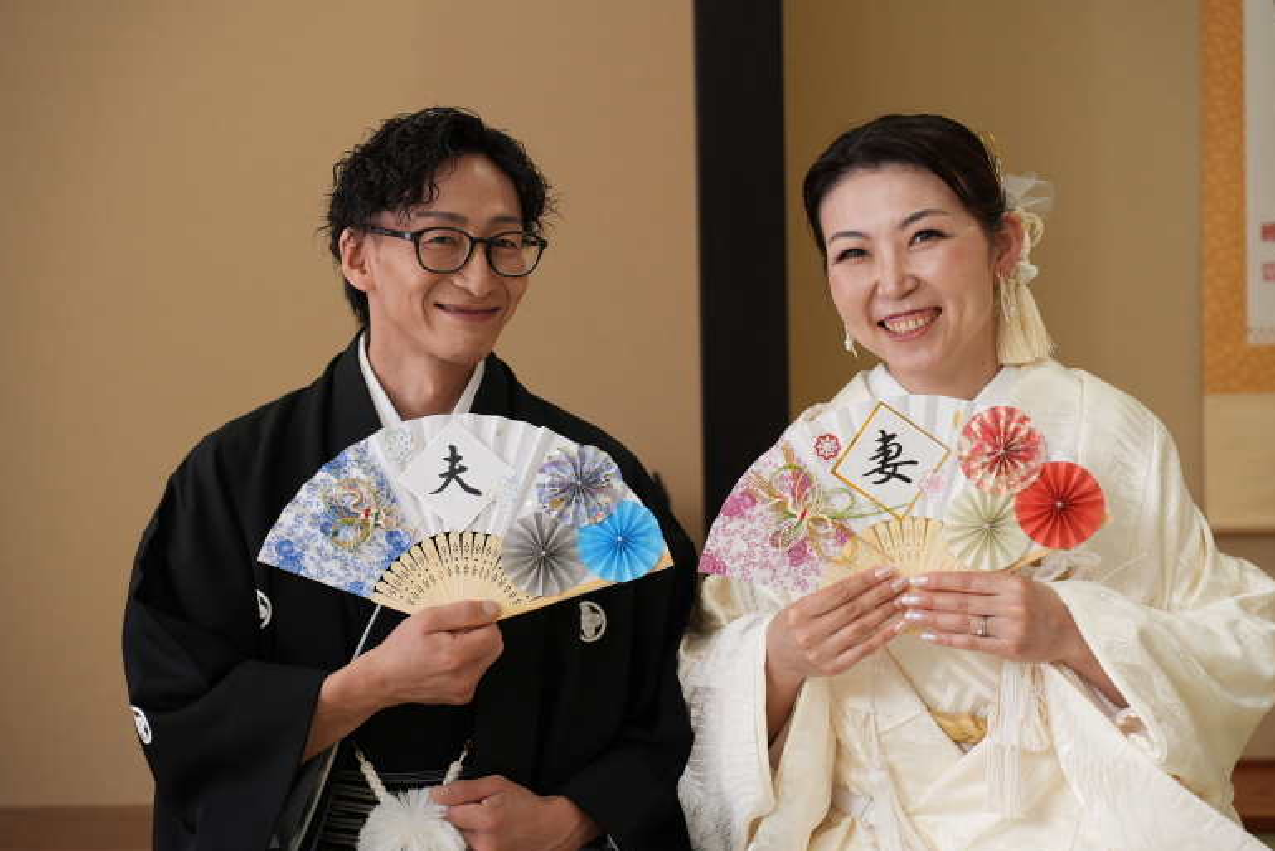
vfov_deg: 17.5
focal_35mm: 78
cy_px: 440
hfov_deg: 26.0
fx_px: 2763
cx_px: 650
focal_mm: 75
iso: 500
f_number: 4
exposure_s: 1/100
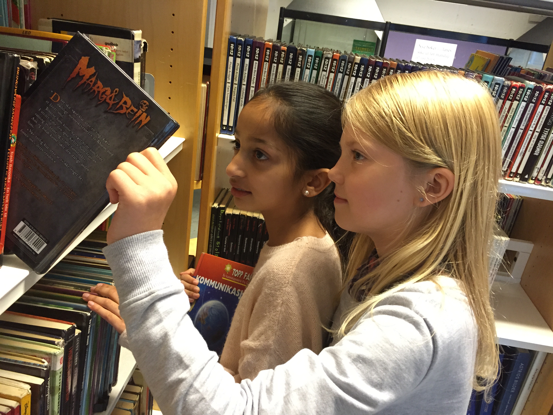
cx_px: 276
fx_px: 463
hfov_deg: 61.7
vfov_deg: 48.2
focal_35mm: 29
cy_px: 208
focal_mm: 4.15
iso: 200
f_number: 2.2
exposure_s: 1/30
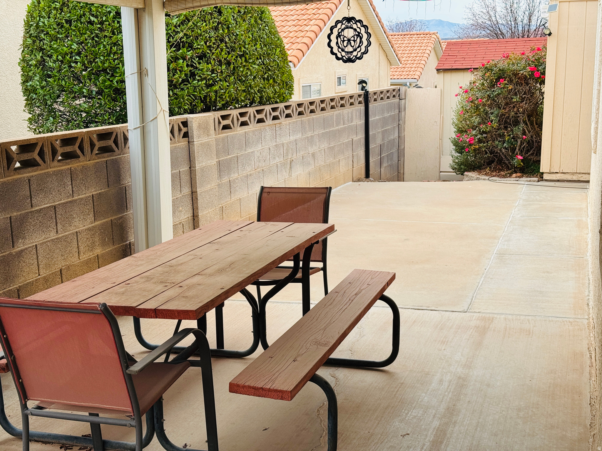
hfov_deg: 39.7
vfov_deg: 30.3
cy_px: 226
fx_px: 835
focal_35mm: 48
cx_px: 301
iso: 64
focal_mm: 6.76
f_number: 1.78
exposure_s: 1/966
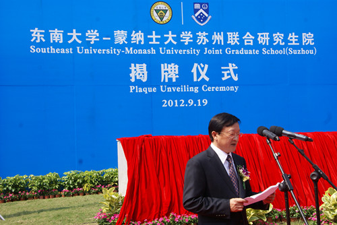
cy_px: 112
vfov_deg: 22.7
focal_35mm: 60
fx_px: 562
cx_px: 168
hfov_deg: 33.4
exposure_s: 1/100
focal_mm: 40
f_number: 13
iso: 100
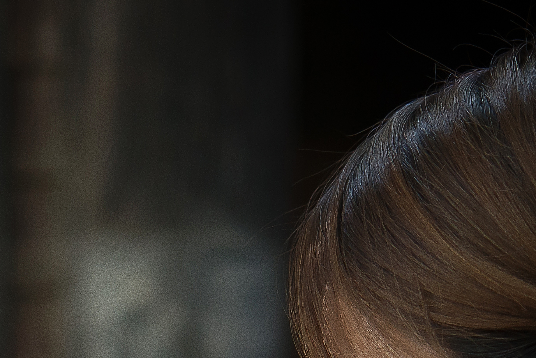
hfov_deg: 6.4
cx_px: -134
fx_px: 4780
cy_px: 955
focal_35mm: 321
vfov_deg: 4.2
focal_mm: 60
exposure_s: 1/160
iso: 400
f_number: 3.5
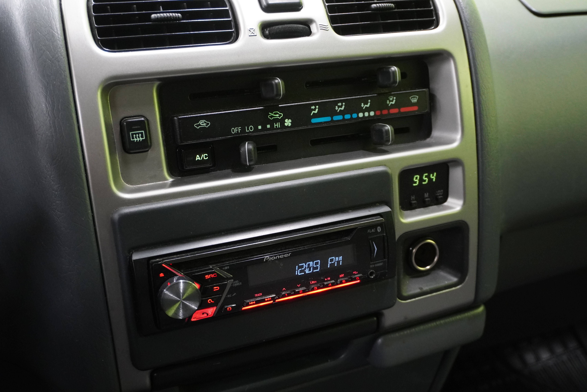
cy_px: 196
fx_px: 611
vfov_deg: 35.5
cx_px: 294
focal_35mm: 38
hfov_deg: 51.3
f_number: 4.5
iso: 2500
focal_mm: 25
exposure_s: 1/40
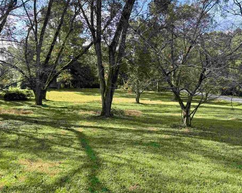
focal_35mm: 26
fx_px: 186
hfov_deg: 66.1
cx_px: 124
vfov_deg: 54.9
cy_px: 94
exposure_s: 1/812
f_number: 1.78
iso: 80
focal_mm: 6.76
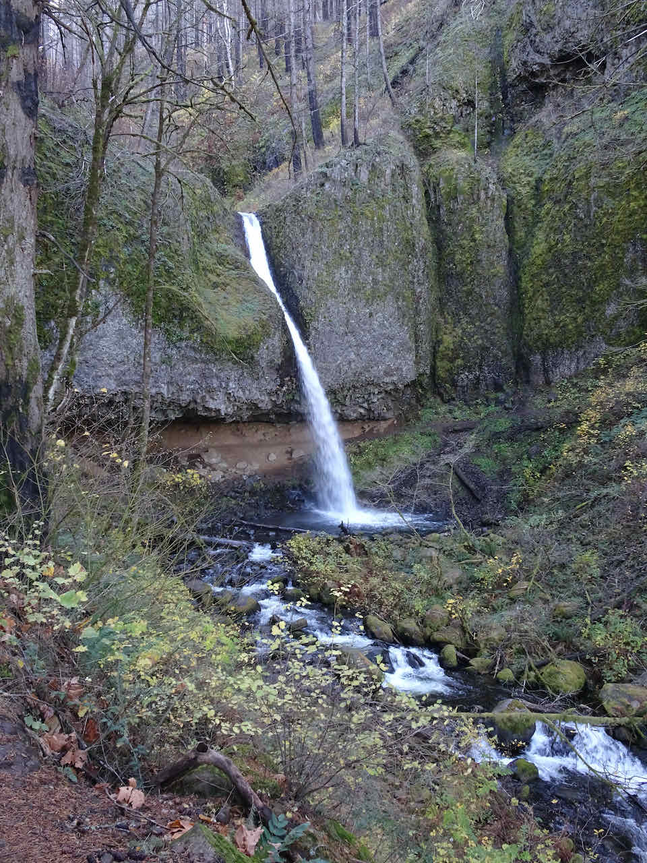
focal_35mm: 30
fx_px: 748
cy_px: 432
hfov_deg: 46.8
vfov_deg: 60.0
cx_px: 324
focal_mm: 5.09
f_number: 4
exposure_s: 1/30
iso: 250
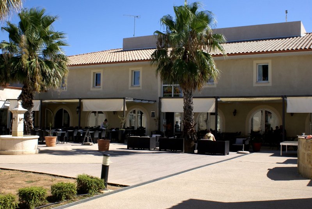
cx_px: 156
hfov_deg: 49.5
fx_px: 338
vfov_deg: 34.3
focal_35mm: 39
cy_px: 104
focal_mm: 26
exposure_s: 1/125
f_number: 14
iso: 200
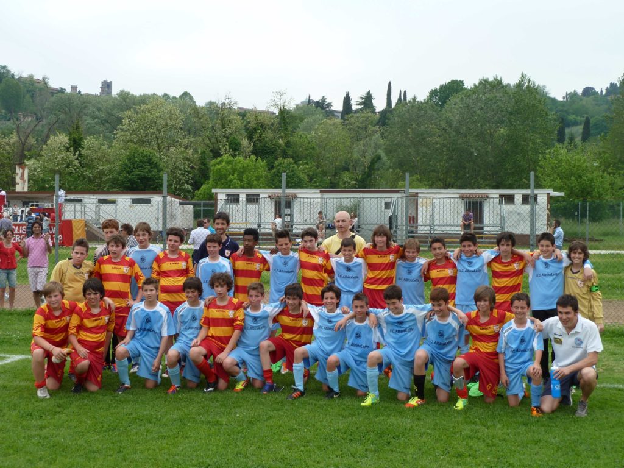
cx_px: 312
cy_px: 234
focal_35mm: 44
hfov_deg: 42.9
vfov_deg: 32.9
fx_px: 793
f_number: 4
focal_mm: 7.3
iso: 80
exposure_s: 1/200
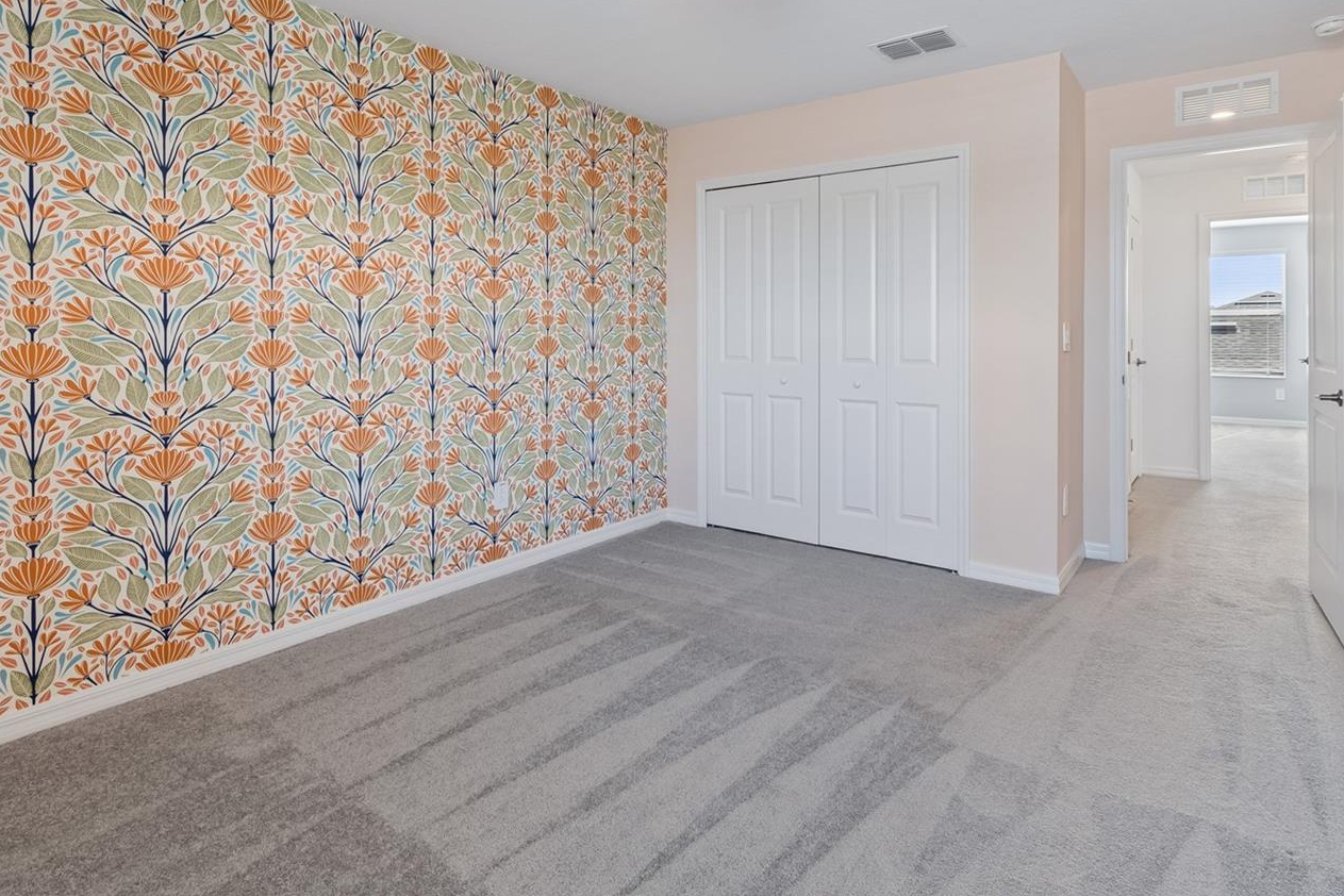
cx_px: 679
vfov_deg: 63.6
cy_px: 334
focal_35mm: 19
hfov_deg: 86.9
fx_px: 709
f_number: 7.1
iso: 100
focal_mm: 10
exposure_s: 1/8
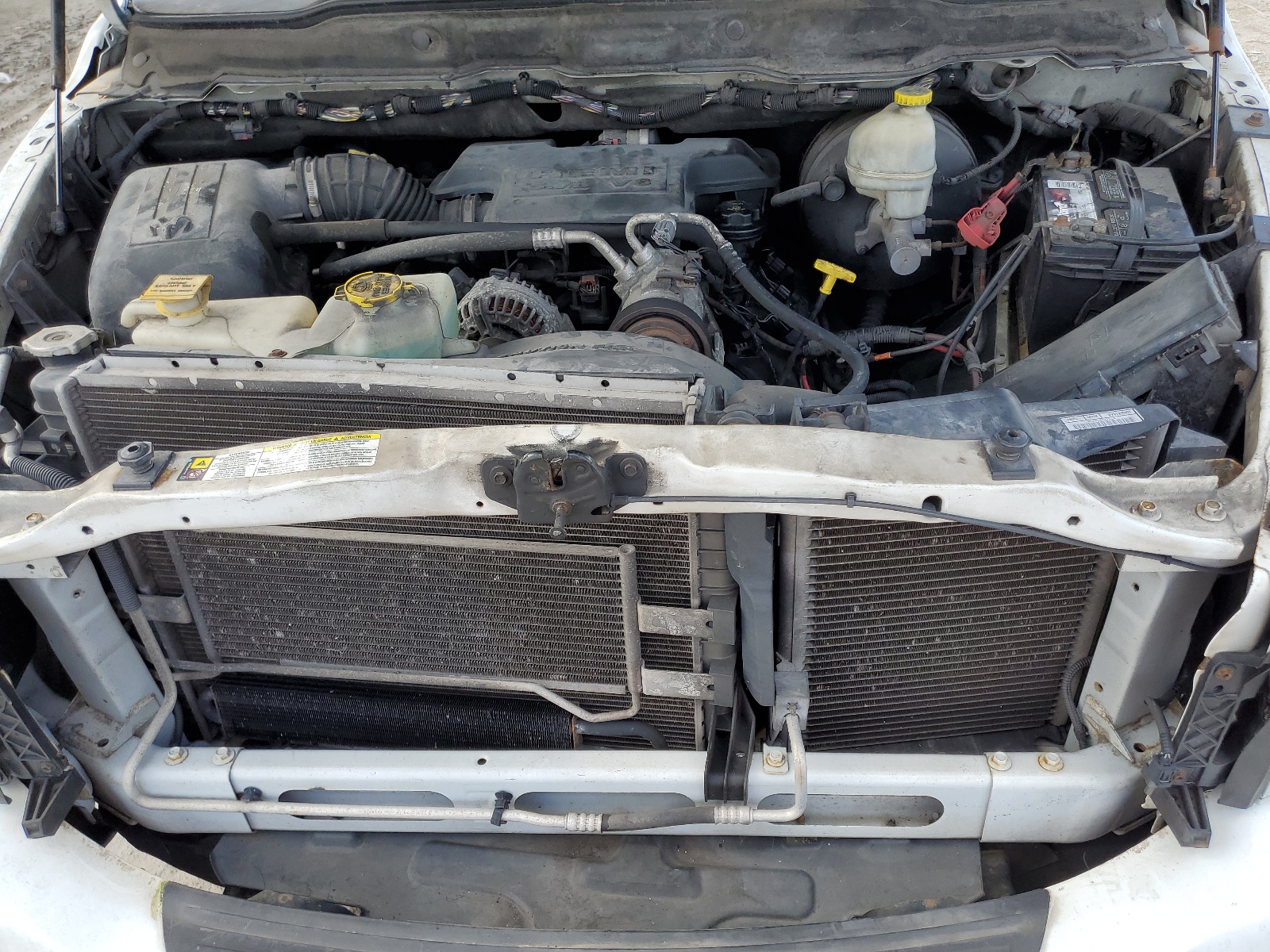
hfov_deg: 67.3
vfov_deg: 53.1
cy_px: 476
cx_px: 635
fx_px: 954
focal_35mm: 26
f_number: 1.5
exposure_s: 1/556
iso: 50
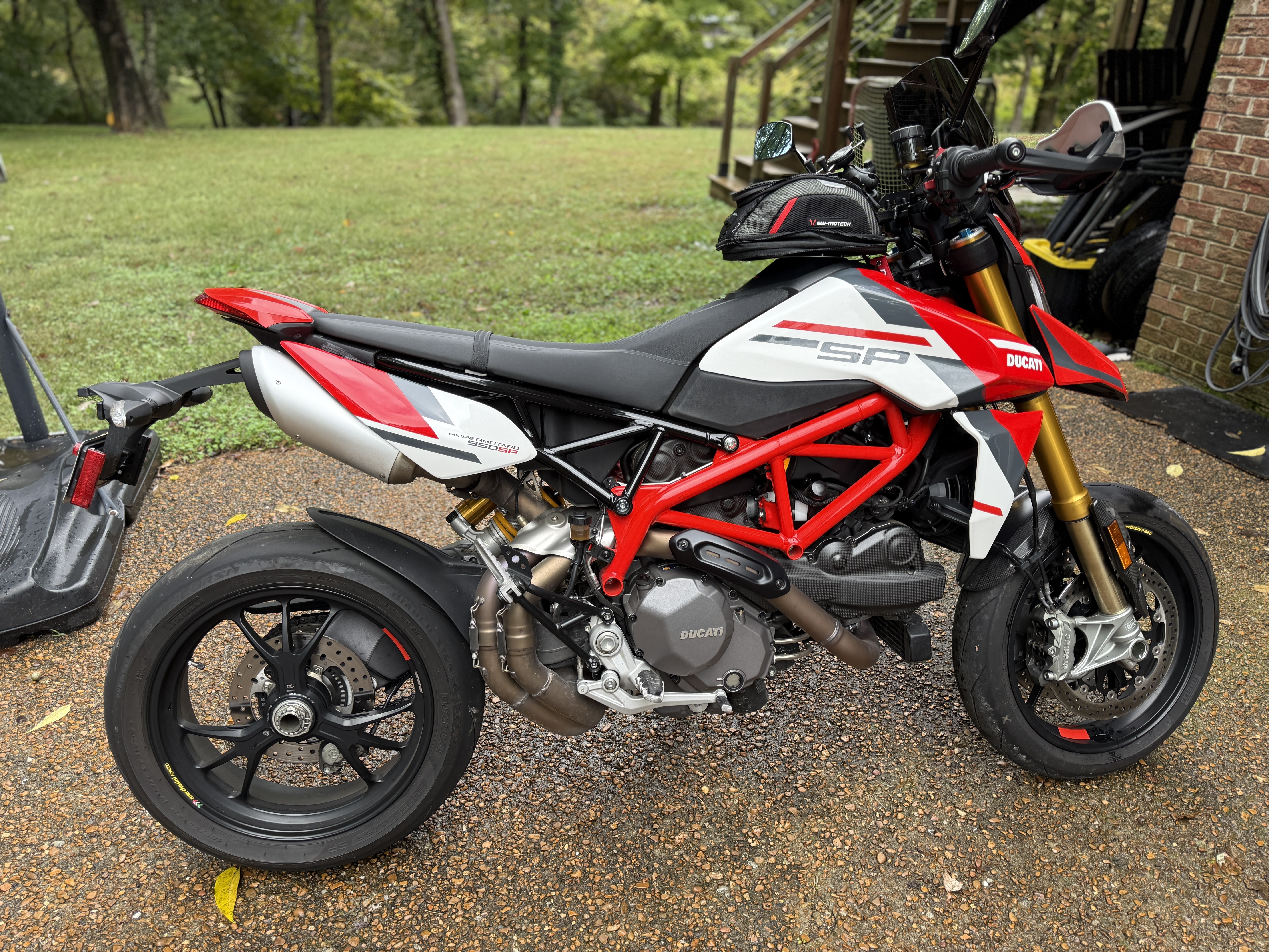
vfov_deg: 56.8
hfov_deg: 71.6
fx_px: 880
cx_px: 634
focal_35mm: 24
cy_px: 476
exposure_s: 1/543
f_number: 1.78
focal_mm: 6.76
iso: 100
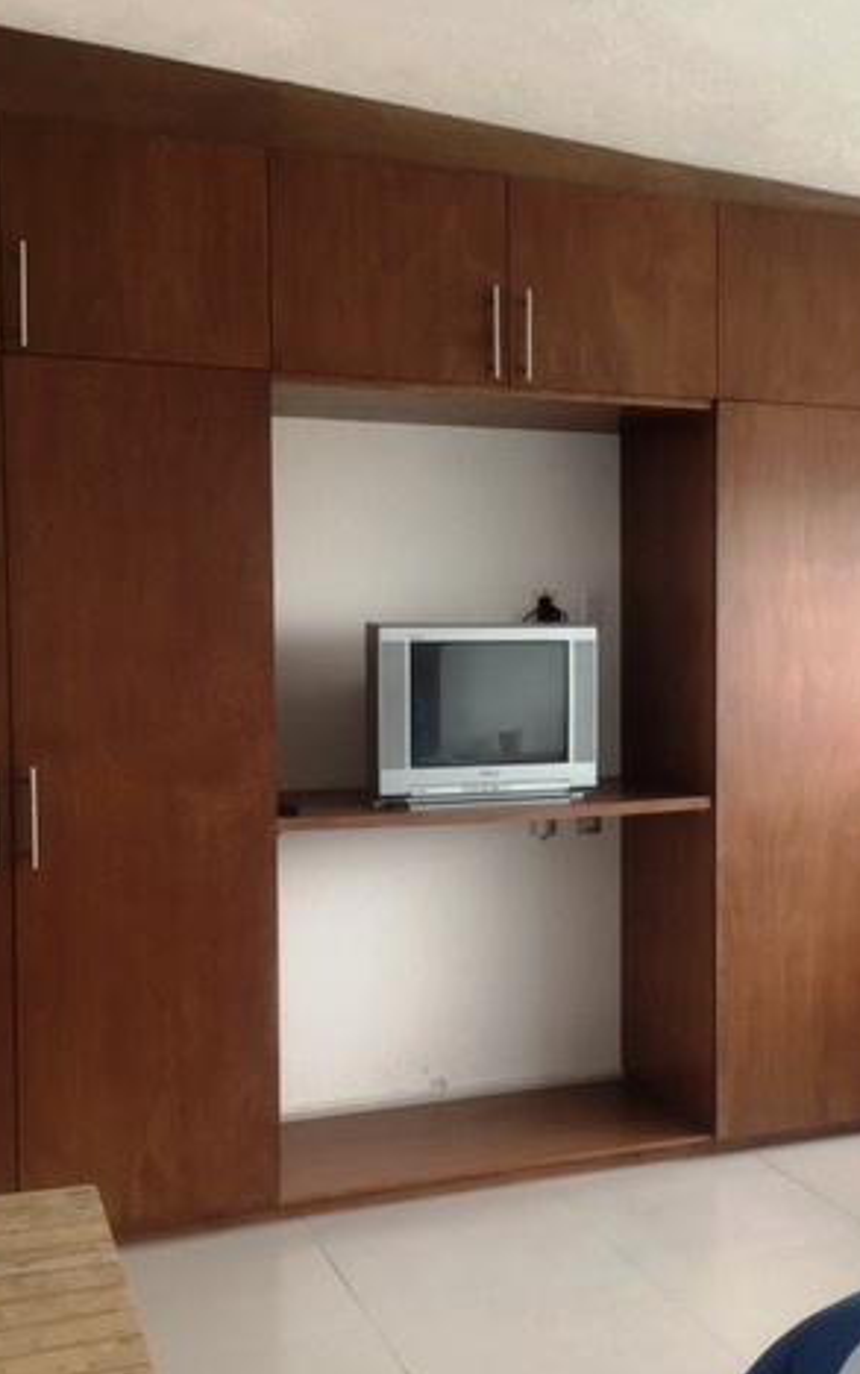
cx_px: 616
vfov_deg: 47.2
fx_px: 1573
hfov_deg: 30.2
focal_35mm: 42
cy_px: 699
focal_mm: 4.15
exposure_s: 1/60
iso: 32
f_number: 2.2
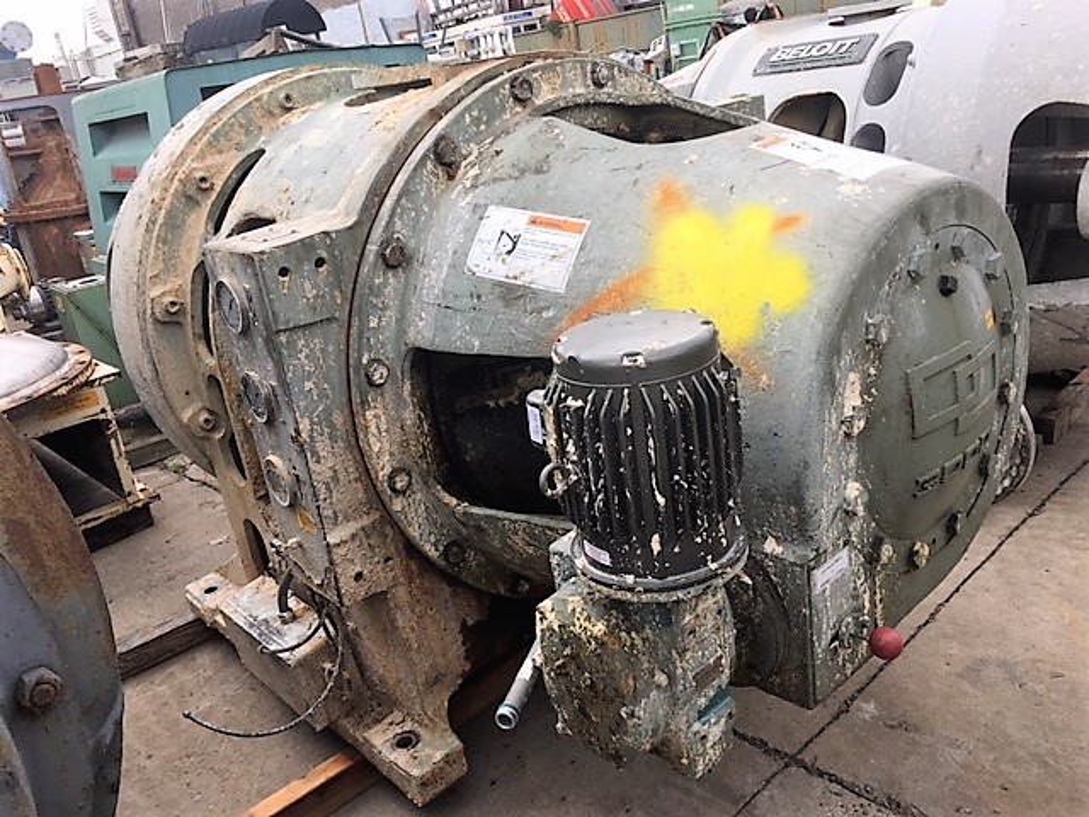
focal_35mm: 29
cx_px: 544
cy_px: 408
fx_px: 912
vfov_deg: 48.2
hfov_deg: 61.7
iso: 25
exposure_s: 1/120
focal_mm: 4.15
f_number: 2.2
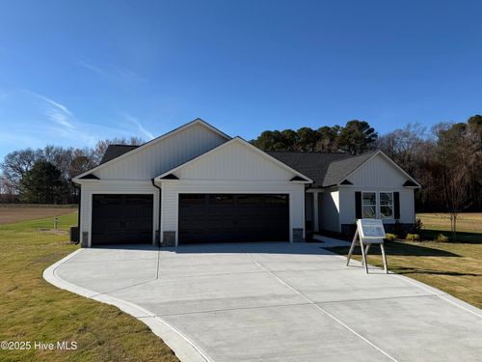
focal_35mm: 24
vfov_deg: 56.8
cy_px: 181
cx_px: 241
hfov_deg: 71.6
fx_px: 334
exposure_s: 1/6173
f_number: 1.78
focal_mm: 6.76
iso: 80
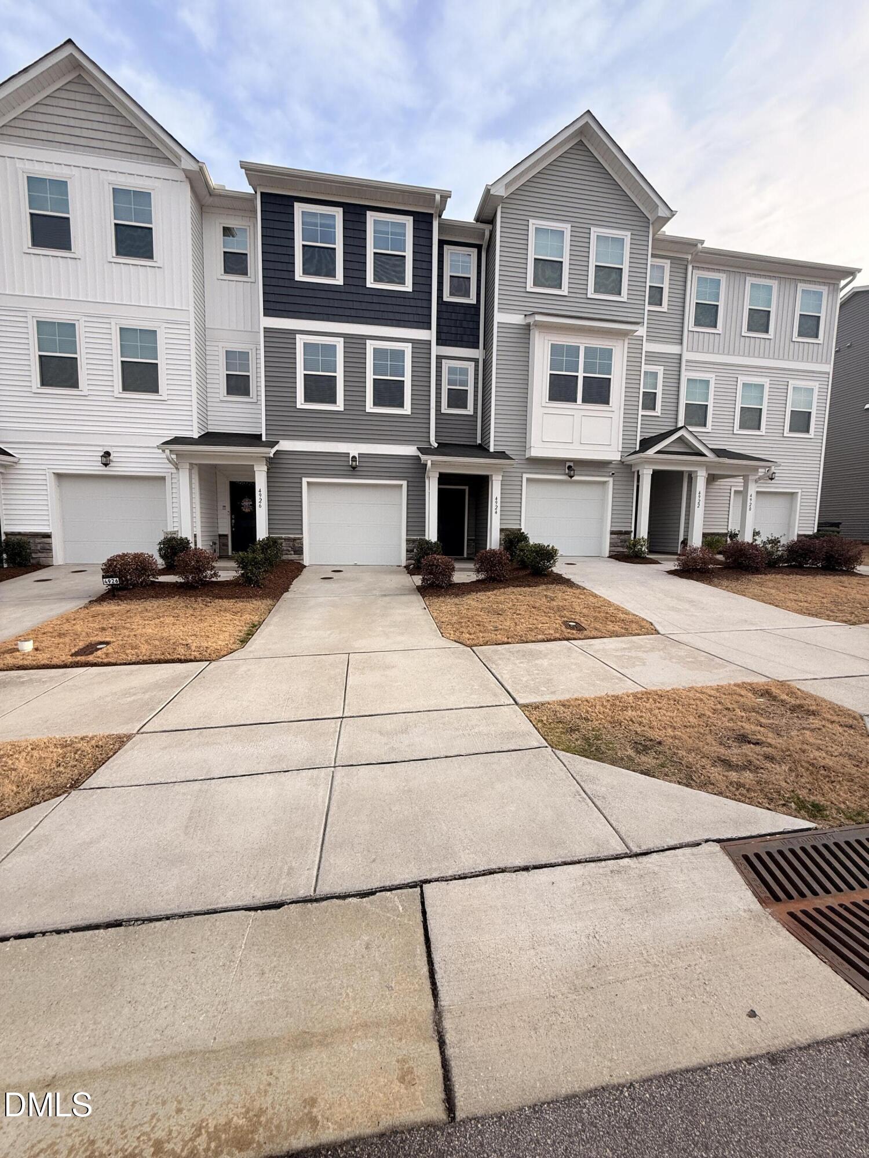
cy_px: 579
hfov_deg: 85.7
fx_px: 469
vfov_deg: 102.1
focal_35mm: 14
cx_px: 434
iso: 50
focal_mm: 2.22
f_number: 2.2
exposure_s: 1/619
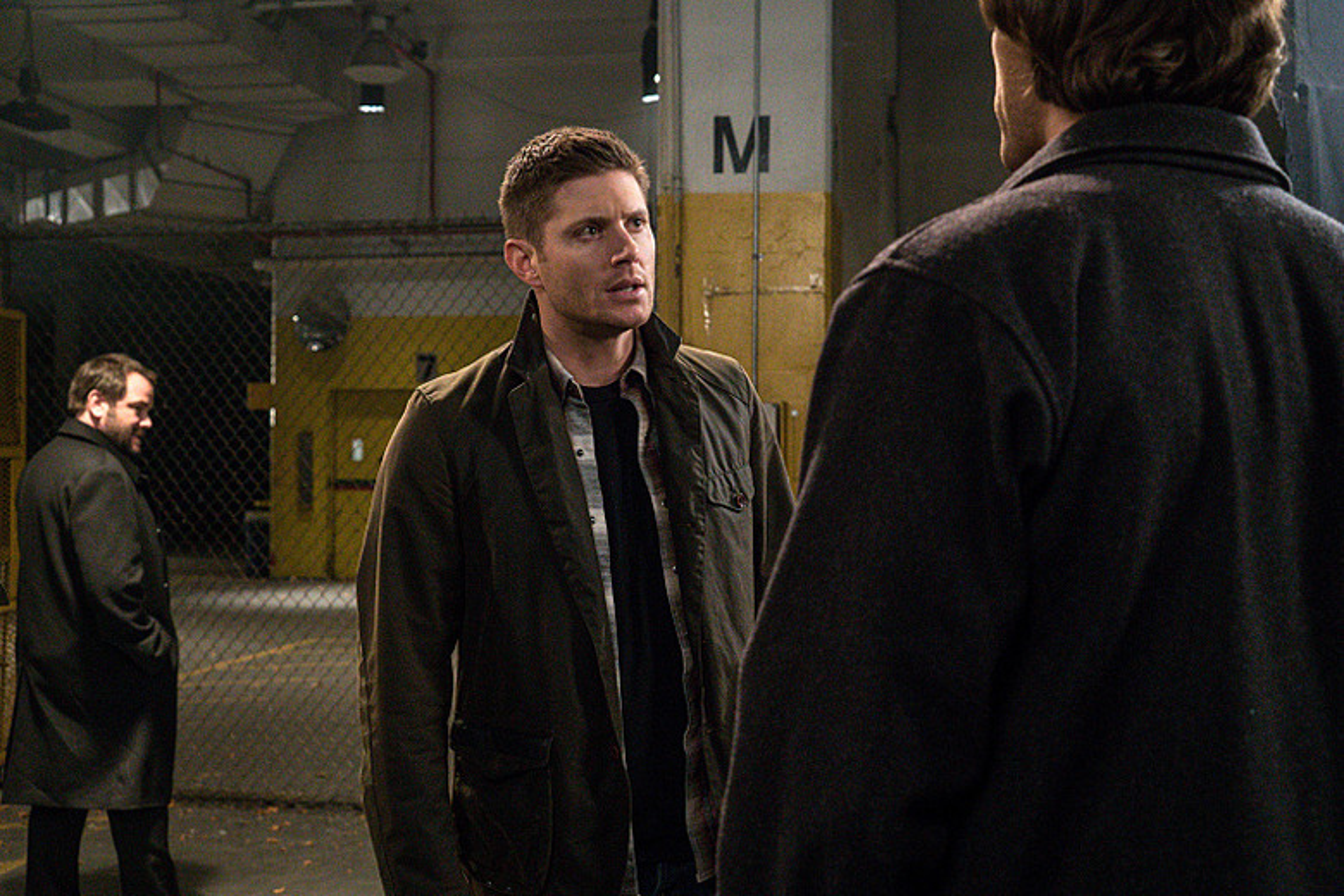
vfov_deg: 31.9
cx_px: 672
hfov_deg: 46.4
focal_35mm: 42
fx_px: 1568
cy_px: 448
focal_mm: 42
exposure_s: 1/100
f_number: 5.6
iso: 12800
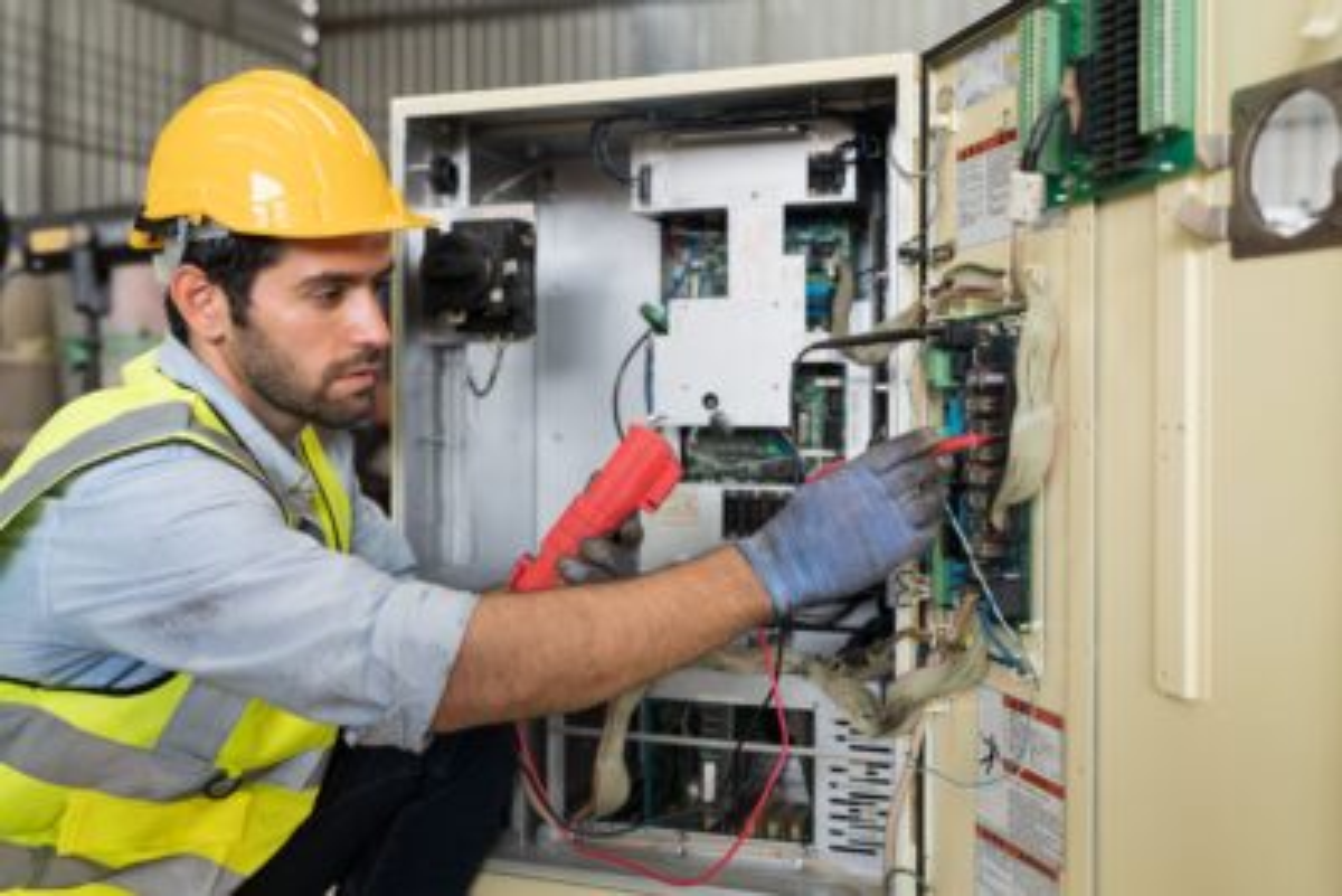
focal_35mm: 35
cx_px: 671
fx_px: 1305
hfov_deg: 54.4
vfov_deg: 37.9
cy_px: 448
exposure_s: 1/200
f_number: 2.5
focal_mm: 35
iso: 500
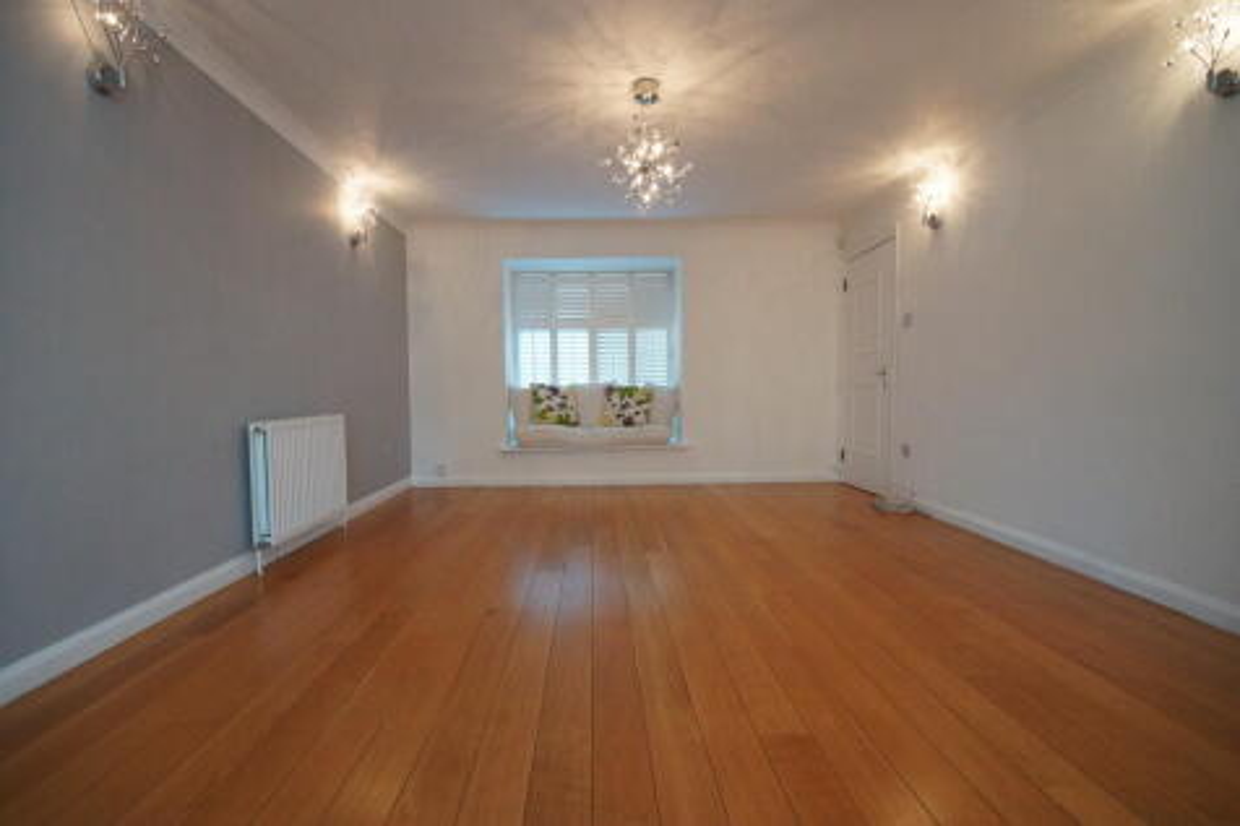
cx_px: 620
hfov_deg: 100.4
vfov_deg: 77.3
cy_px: 413
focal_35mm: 15
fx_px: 516
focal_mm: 10
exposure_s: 1/50
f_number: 8
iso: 1600
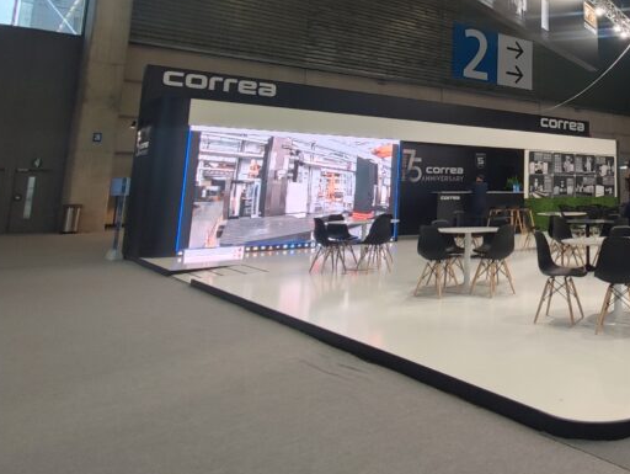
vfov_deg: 44.7
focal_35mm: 30
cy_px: 99
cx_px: 575
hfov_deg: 52.2
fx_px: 547
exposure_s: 1/50
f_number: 2.2
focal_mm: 1.65
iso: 76
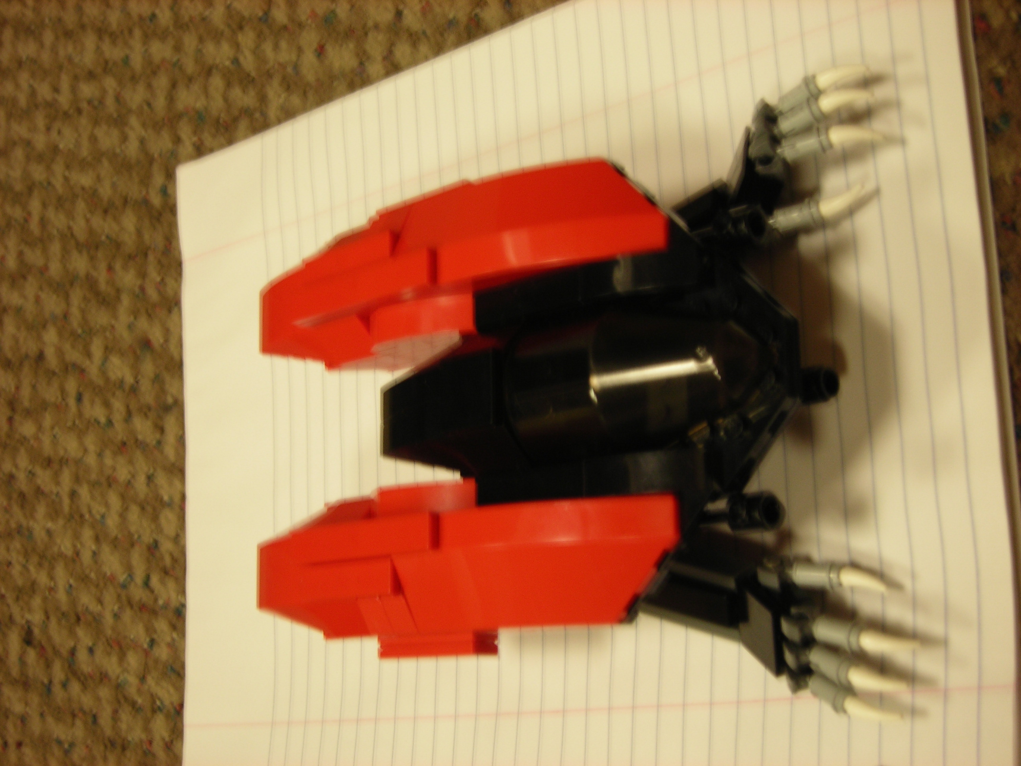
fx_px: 1622
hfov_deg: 34.9
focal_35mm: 55
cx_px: 510
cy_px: 383
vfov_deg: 26.6
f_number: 3.6
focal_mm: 9.1
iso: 52
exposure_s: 1/4
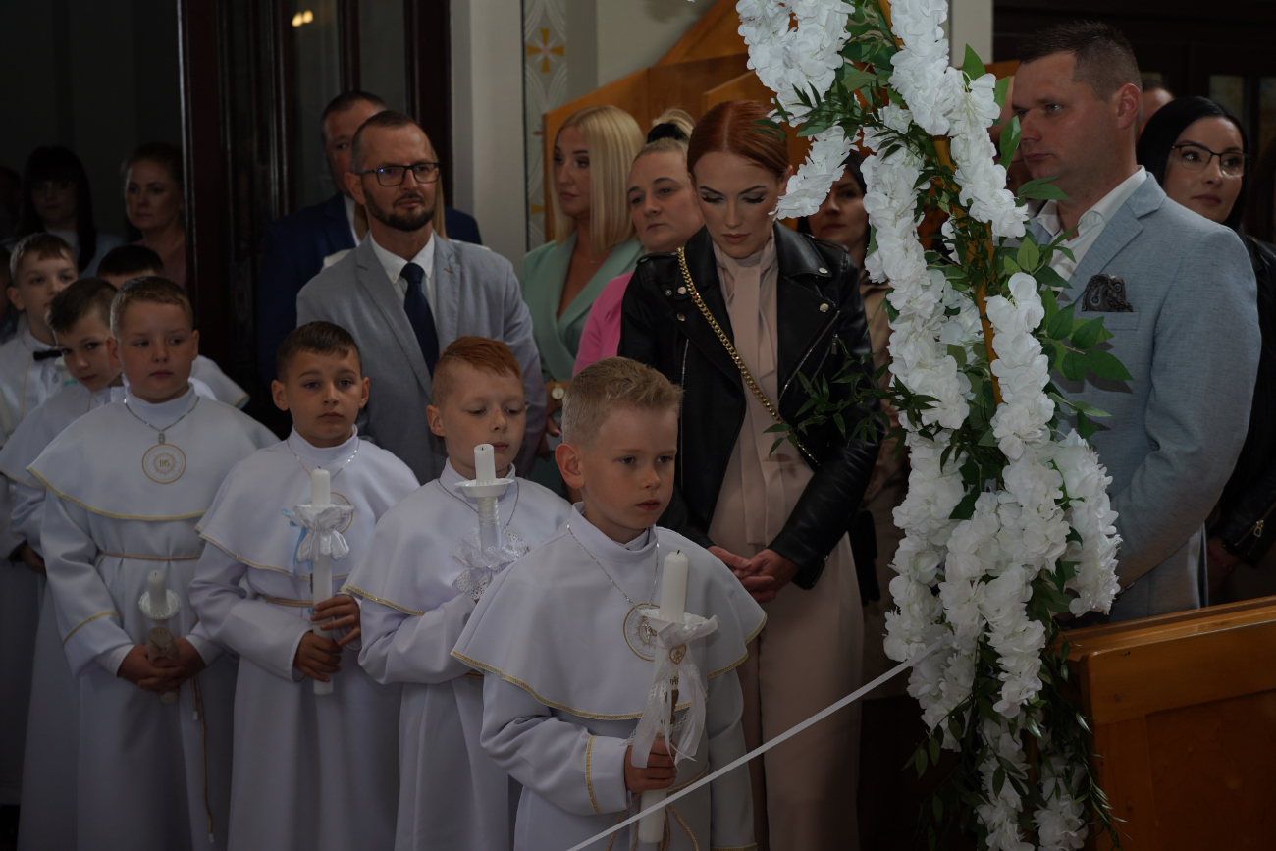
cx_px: 638
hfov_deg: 38.9
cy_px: 426
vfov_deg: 26.5
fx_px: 1808
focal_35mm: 51
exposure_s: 1/100
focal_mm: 51
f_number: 4
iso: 200
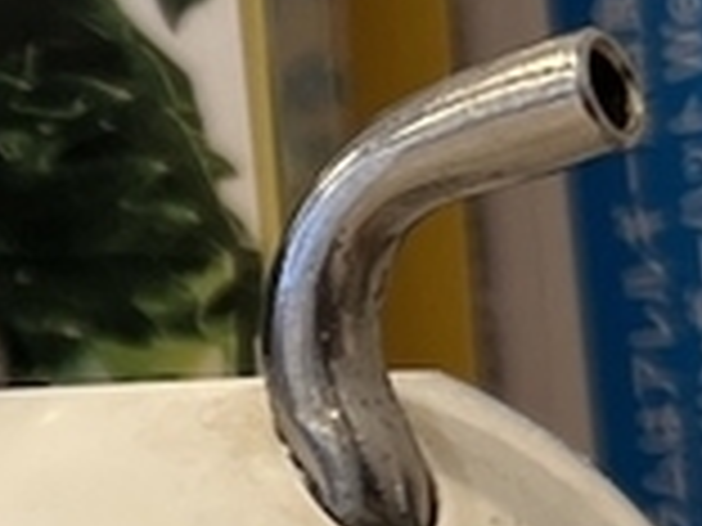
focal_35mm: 200
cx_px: -590
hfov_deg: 9.4
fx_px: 4056
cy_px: 665
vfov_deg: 7.4
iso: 100
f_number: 1.5
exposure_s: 1/60
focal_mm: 5.7
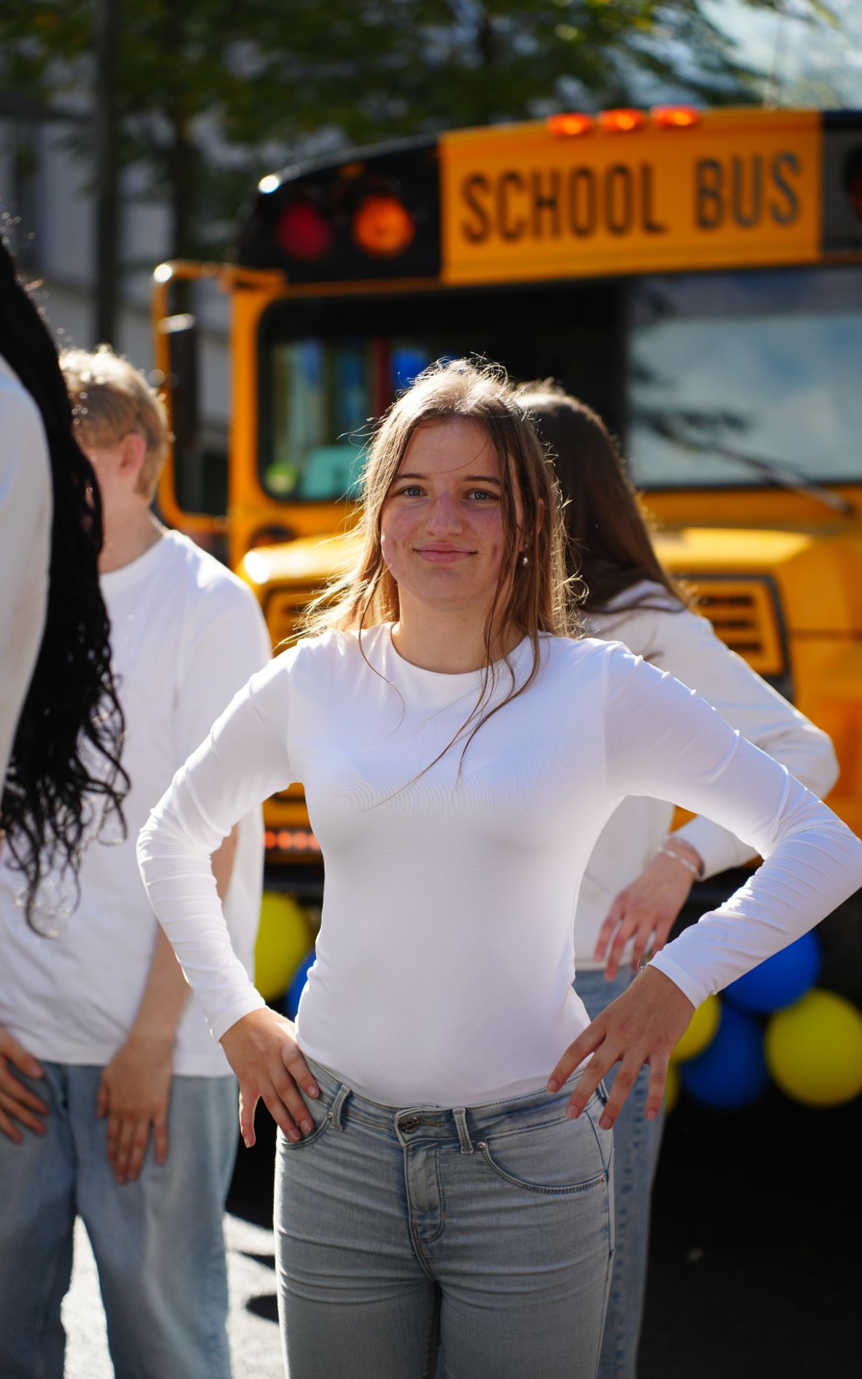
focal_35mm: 77
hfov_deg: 16.9
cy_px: 691
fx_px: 2894
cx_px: 428
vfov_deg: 26.8
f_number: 2.8
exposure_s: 1/1250
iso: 200
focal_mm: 75
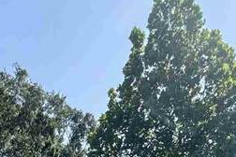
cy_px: 403
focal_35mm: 74
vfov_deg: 12.8
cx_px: -7
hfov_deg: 25.8
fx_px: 485
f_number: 2.2
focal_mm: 2.22
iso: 40
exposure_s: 1/1477
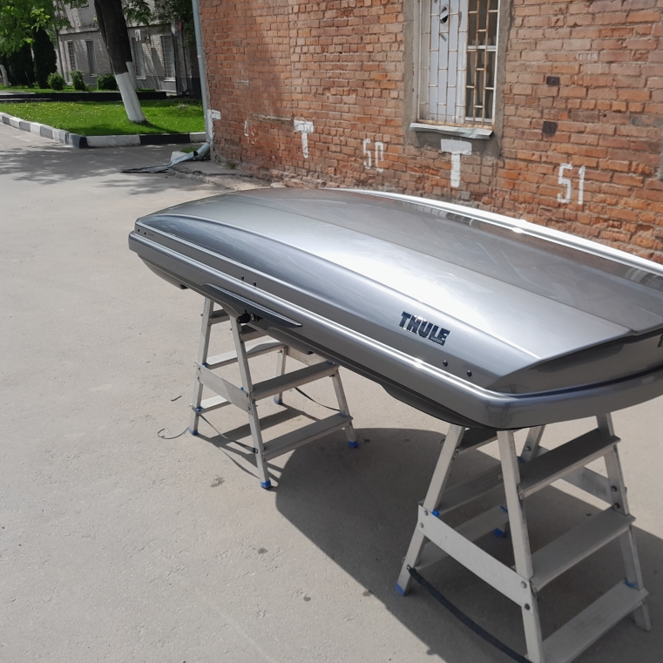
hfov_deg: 50.4
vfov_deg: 51.1
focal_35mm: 32
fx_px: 693
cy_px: 332
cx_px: 430
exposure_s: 1/688
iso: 40
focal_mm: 4
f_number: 1.8
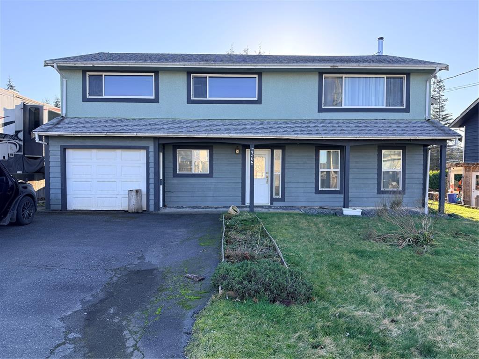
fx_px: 332
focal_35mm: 24
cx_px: 240
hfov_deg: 71.6
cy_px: 180
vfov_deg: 56.8
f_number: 1.78
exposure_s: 1/955
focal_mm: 6.76
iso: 100
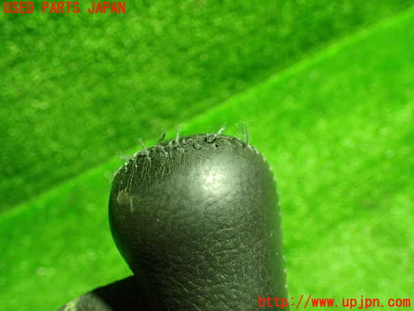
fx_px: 359
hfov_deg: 60.0
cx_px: 207
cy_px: 156
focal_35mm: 30
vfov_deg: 46.8
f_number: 2.3
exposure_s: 1/40
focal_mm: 5.4
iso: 800
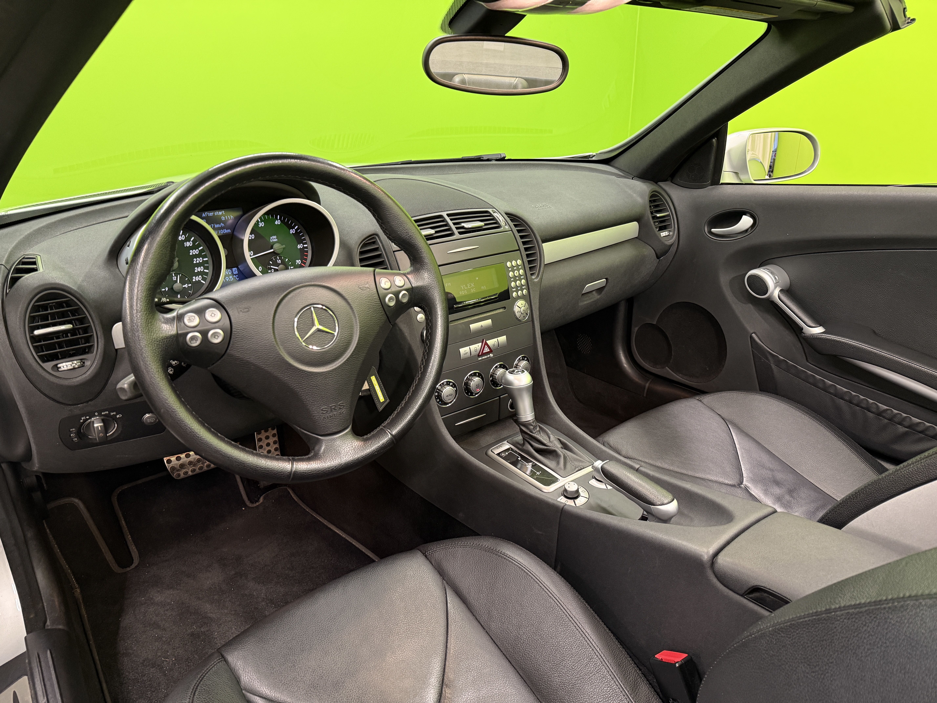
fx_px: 650
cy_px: 352
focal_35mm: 24
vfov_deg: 56.8
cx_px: 468
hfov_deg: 71.6
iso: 320
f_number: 1.78
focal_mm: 6.76
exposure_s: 1/50
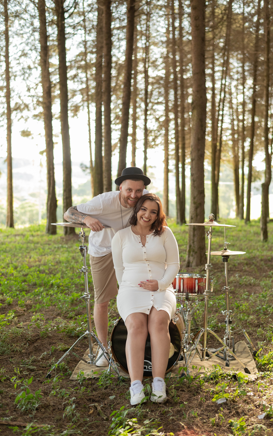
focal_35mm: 52
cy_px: 220
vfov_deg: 38.9
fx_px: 619
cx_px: 141
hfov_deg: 24.9
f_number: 2.8
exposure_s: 1/320
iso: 500
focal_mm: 50
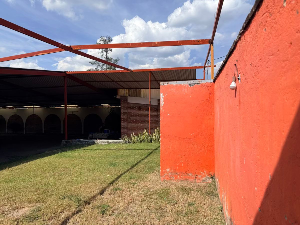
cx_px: 150
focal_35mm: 24
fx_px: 208
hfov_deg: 71.6
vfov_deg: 56.8
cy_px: 112
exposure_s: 1/6173
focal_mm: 6.76
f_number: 1.78
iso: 80
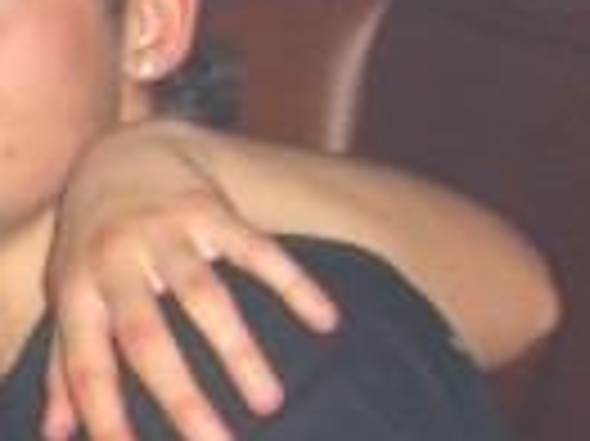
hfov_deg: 10.3
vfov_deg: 8.5
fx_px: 2963
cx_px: -671
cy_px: 306
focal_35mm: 174
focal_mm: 7.9
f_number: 2.8
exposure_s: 1/60
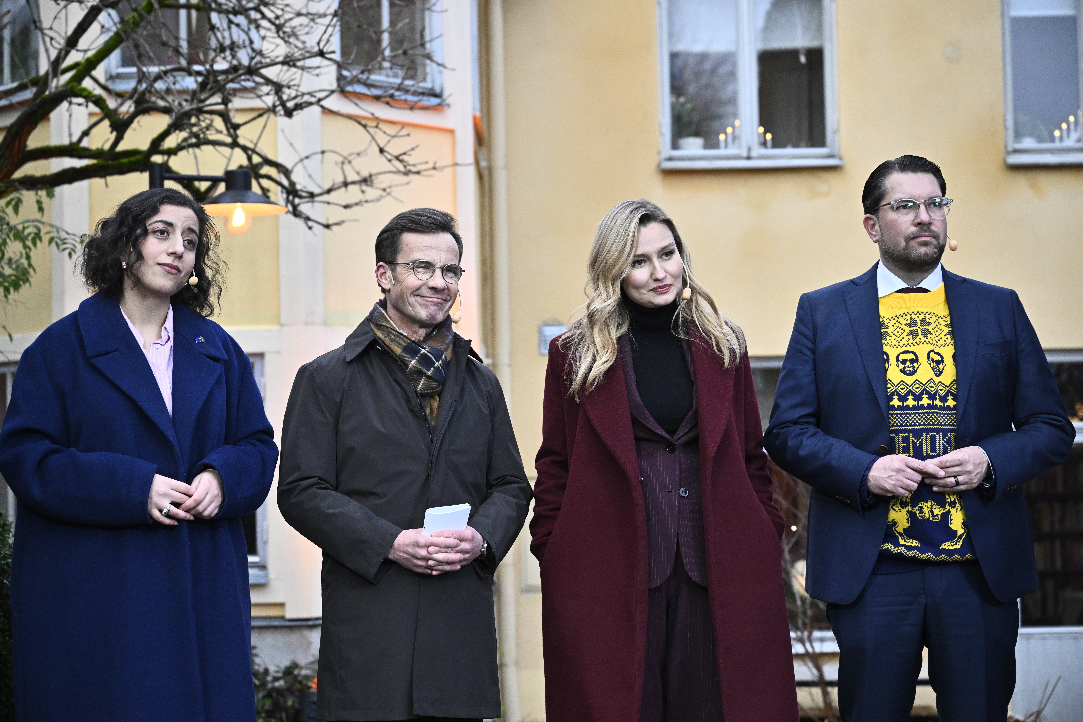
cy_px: 361
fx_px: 2076
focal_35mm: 69
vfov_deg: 19.7
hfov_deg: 29.2
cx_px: 542
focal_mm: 69
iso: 2000
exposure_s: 1/800
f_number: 4
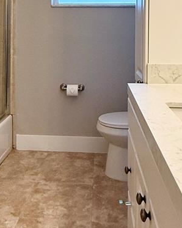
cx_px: 74
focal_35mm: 44
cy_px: 39
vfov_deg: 40.0
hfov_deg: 34.0
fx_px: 296
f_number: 2.2
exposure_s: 1/120
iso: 250
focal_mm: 2.22
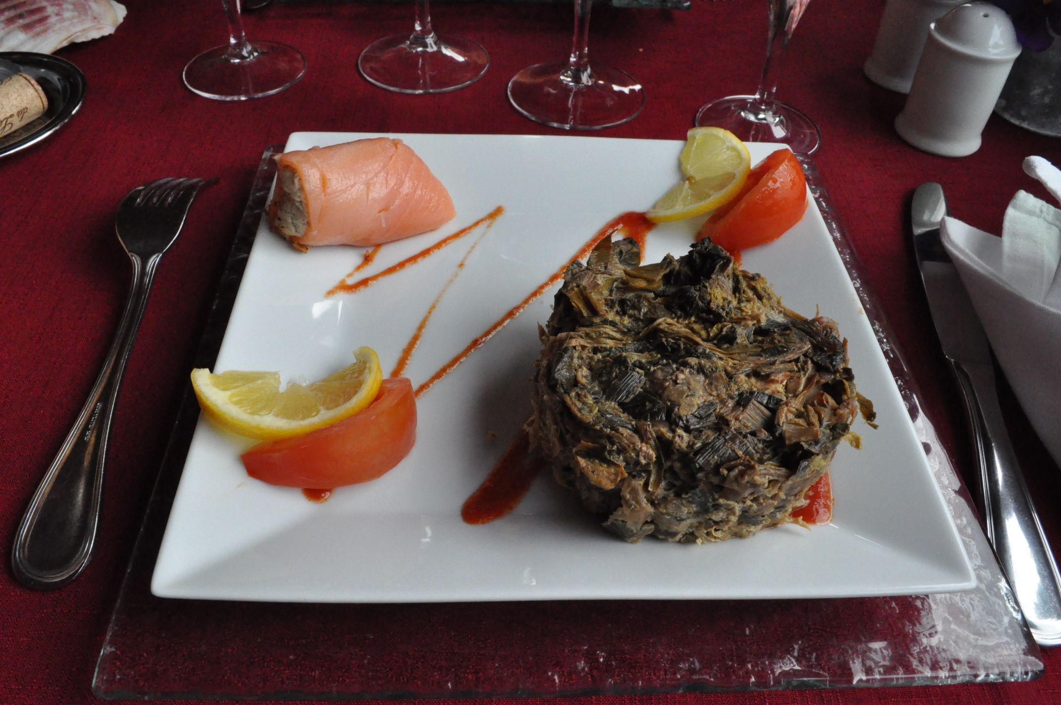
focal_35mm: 30
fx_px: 883
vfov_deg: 43.5
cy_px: 352
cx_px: 530
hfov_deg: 62.0
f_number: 14
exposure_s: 1/200
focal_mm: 20
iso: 3200
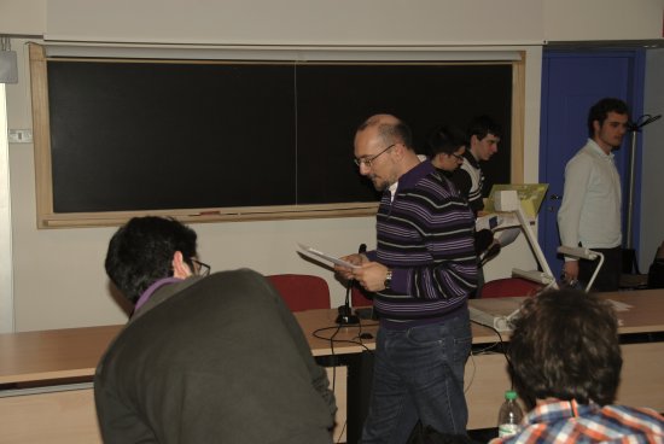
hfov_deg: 33.4
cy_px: 222
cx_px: 332
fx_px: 1108
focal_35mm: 60
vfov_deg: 22.7
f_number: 4.5
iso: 100
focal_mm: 40
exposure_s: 1/60
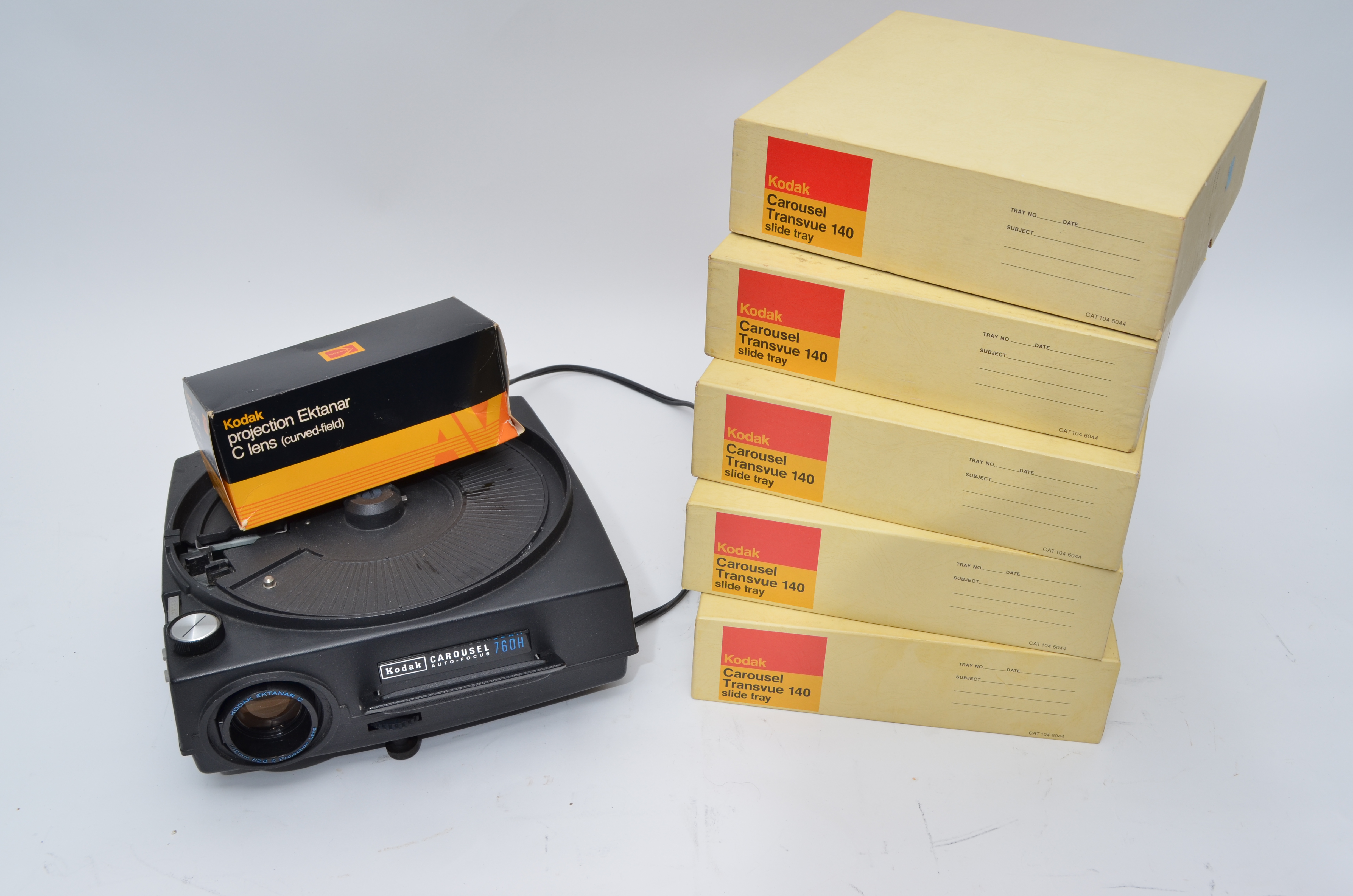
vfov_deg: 34.1
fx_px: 1463
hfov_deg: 49.6
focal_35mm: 39
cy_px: 448
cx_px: 676
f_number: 8
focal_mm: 26
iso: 250
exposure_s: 1/125
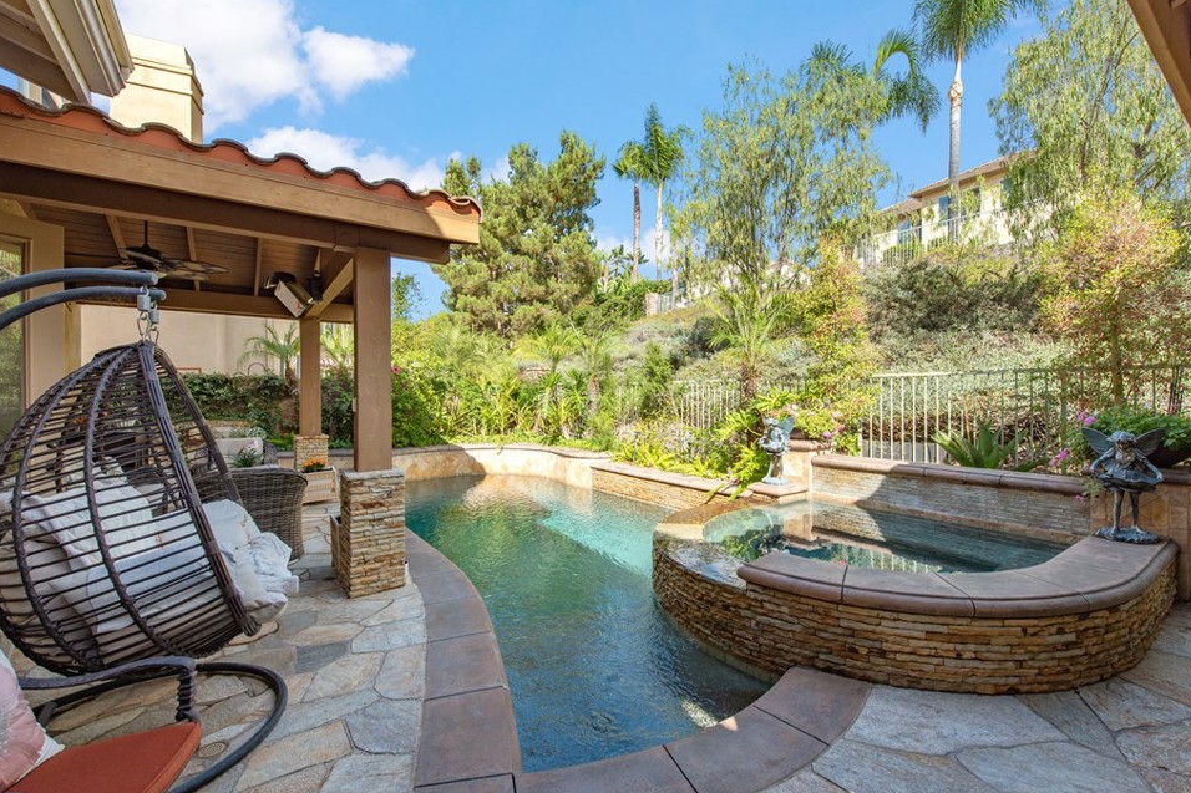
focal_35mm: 15
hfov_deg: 100.4
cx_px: 610
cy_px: 403
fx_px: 496
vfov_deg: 77.3
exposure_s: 1/250
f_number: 8
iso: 200
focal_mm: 14
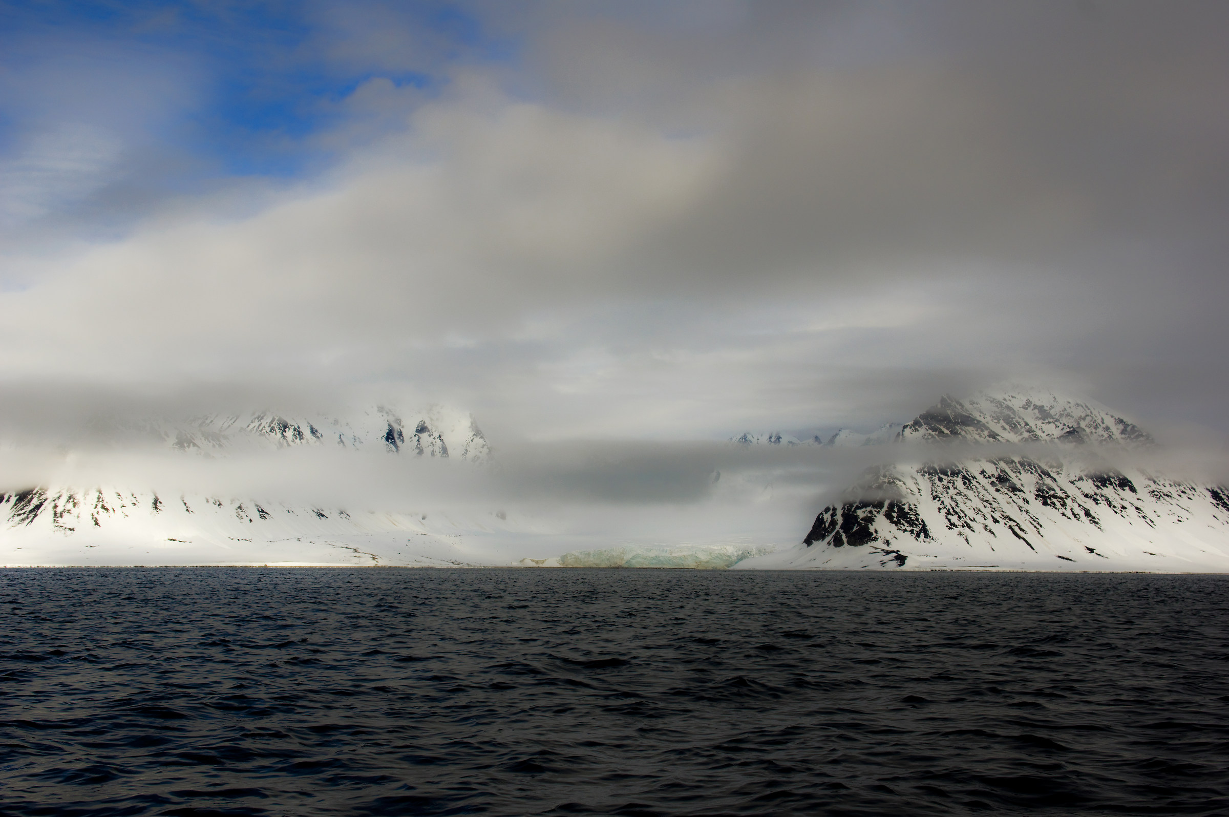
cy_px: 408
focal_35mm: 43
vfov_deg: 31.1
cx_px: 614
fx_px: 1466
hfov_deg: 45.5
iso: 200
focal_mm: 29
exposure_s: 1/1000
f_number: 8
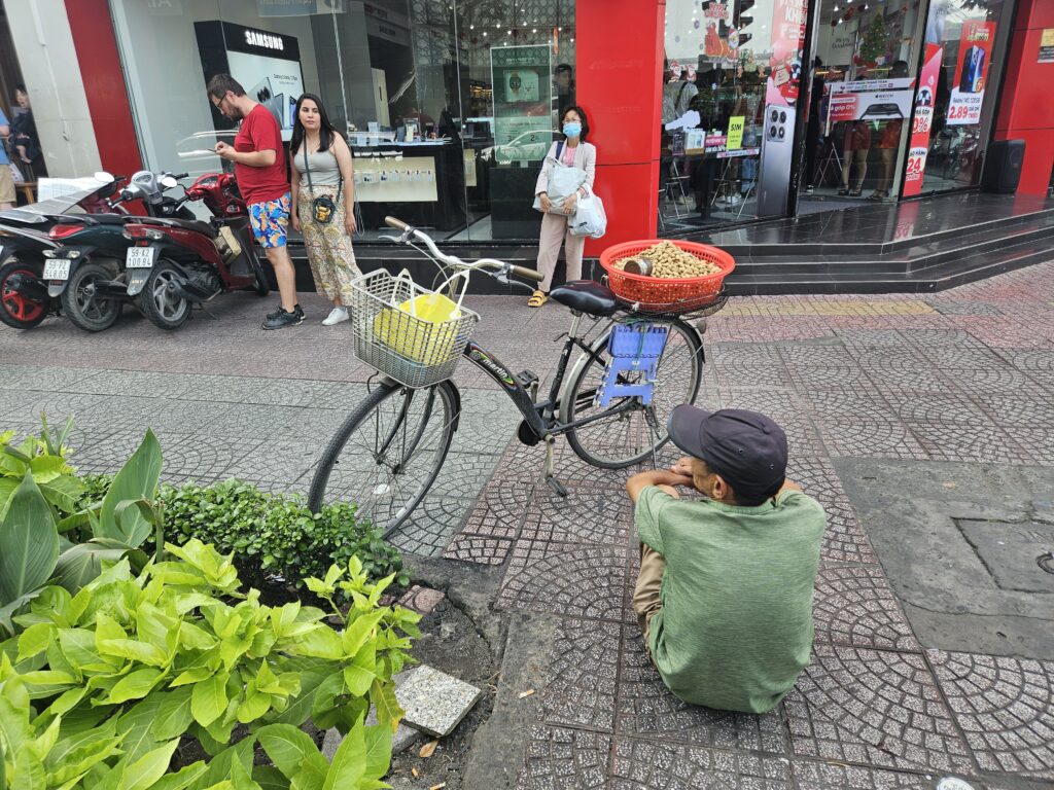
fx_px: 700
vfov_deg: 58.9
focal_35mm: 23
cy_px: 395
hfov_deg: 73.9
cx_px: 527
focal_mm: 5.4
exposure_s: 1/269
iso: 25
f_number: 1.8
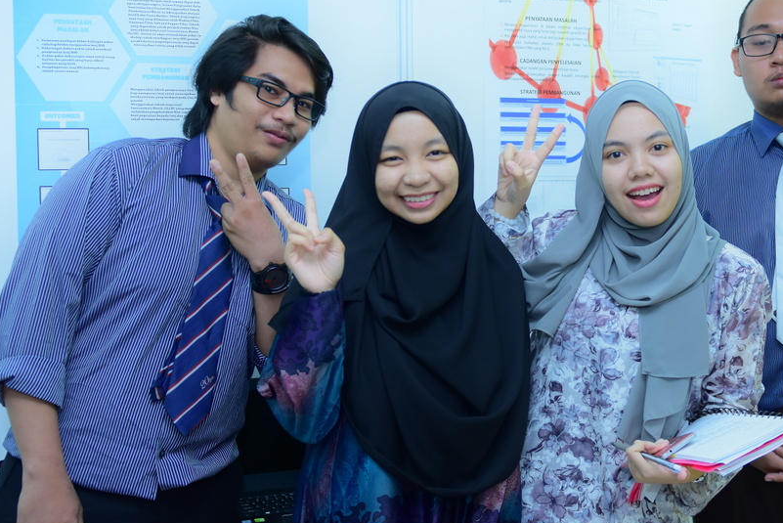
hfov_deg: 42.5
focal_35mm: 46
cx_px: 481
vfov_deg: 29.2
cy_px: 222
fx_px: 1001
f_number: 2.8
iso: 800
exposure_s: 1/125
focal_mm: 24
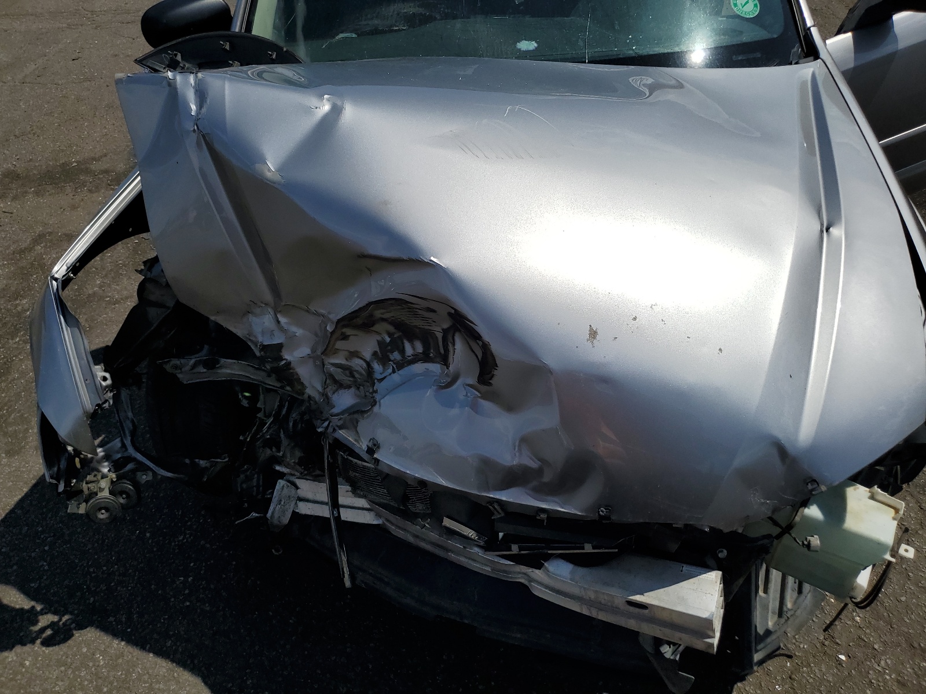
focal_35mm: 26
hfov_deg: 67.3
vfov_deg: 53.1
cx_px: 463
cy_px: 347
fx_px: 696
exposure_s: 1/10000
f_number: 1.5
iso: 51
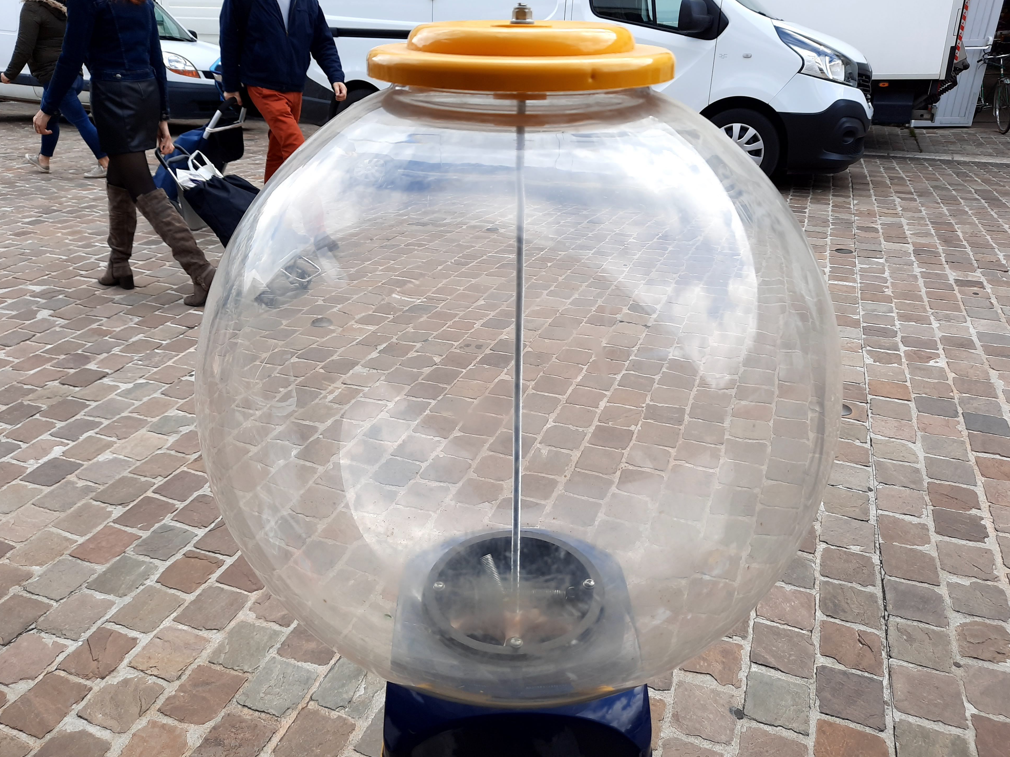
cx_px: 499
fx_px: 759
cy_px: 368
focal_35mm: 26
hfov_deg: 67.3
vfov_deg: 53.1
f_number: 2
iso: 32
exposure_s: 1/297
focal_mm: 4.6
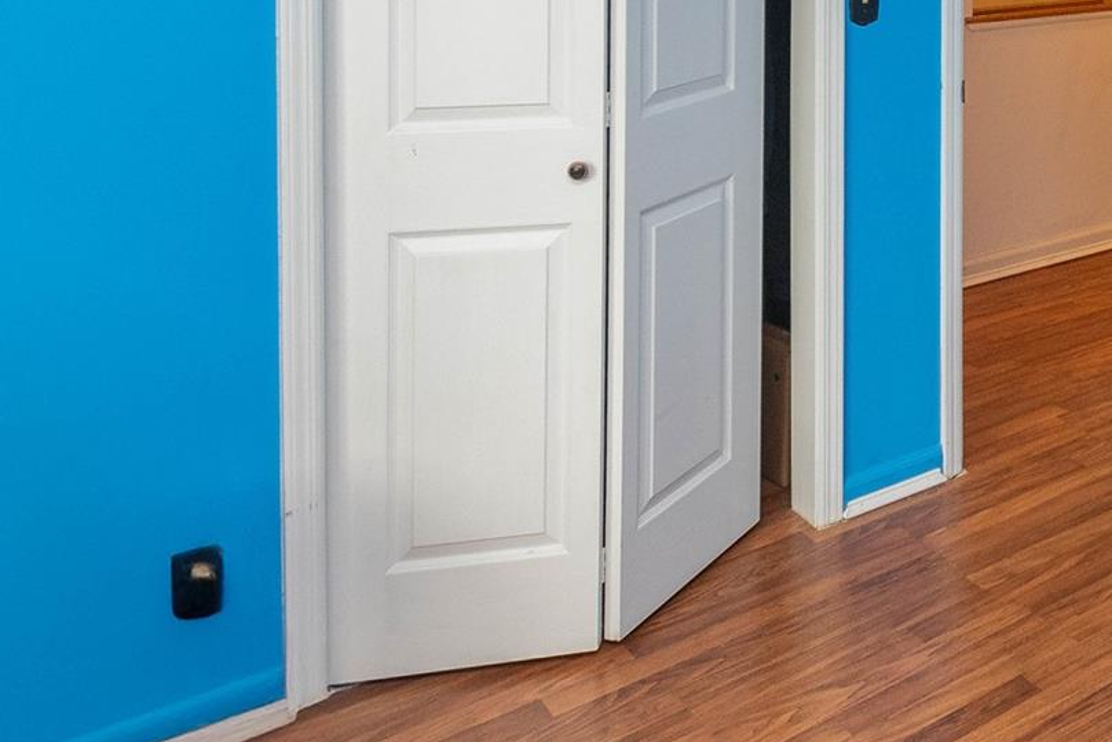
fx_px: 1174
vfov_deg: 32.7
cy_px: 34
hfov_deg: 40.8
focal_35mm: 38
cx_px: 1222
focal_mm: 10
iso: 2500
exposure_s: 1/60
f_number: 5.6
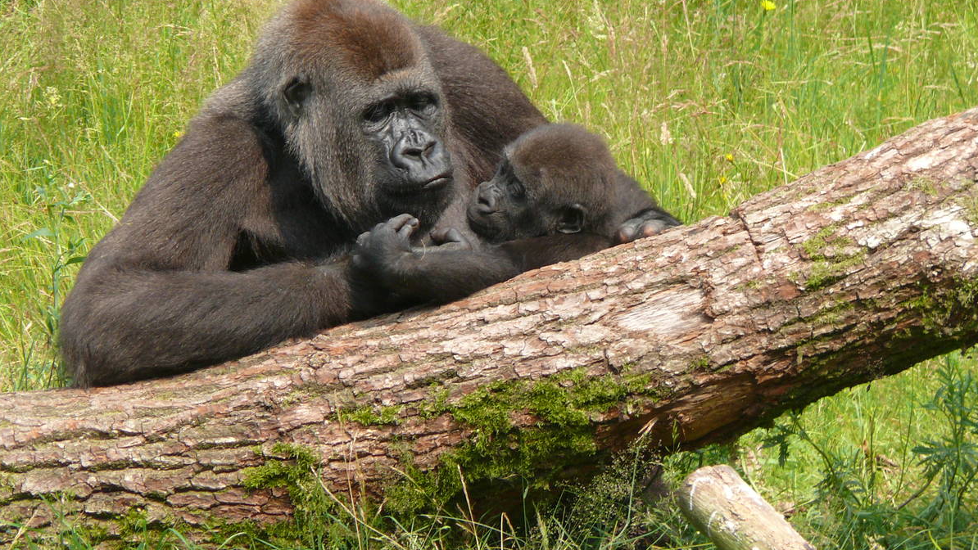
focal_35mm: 613
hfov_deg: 3.5
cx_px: 434
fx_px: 15899
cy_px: 178
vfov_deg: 2.0
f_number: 5.6
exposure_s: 1/200
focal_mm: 88.8
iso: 100
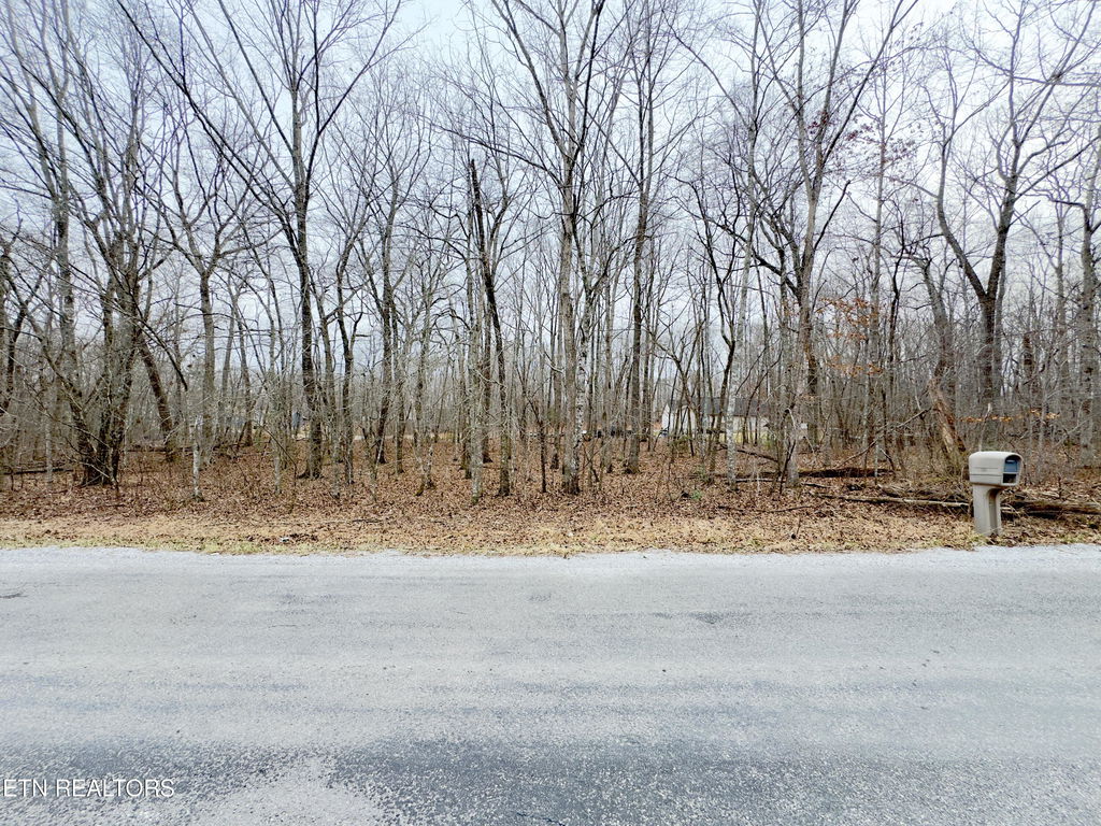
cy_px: 413
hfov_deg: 102.1
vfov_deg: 85.7
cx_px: 550
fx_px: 445
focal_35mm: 14
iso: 100
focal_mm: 2.22
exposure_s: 1/99
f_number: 2.2
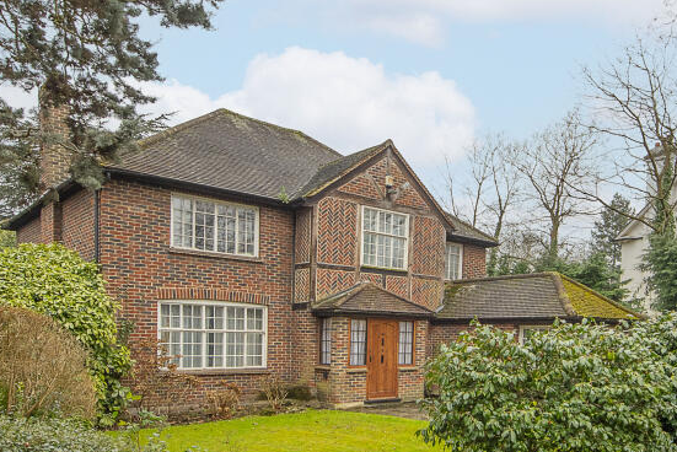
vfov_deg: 49.6
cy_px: 212
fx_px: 489
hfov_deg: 68.5
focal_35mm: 26
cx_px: 415
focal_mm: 14
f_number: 5.6
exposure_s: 1/160
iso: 500
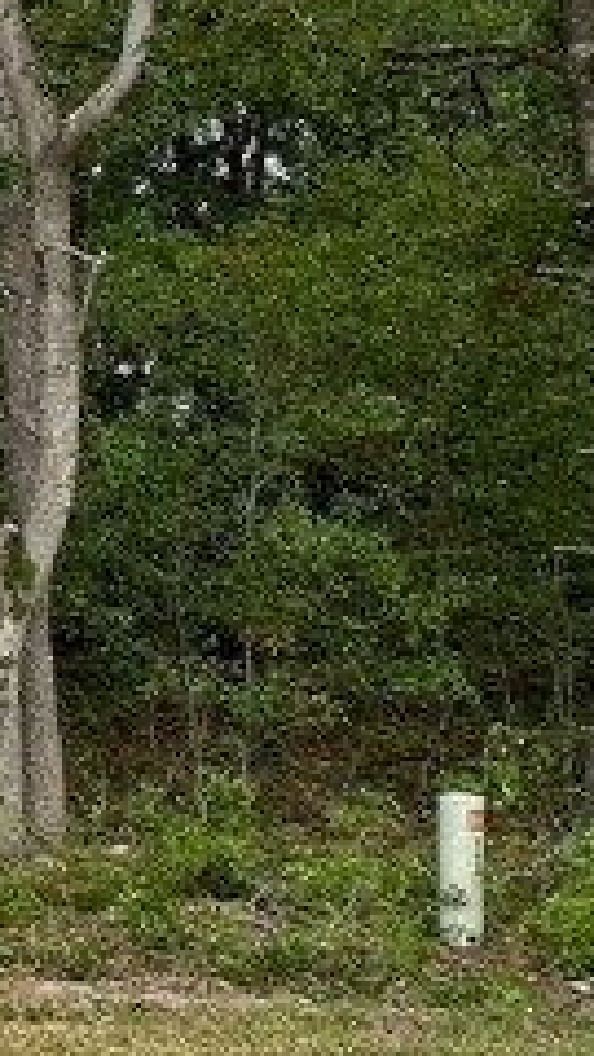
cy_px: 603
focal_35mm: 65
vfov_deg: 32.3
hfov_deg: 12.0
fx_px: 1820
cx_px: -1069
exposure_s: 1/255
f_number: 2.2
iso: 40
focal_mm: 2.22
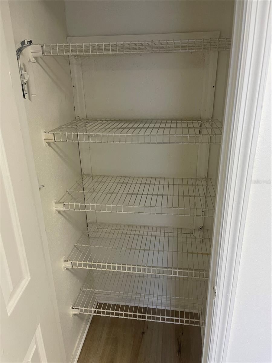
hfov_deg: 53.1
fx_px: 272
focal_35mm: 26
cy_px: 182
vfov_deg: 67.3
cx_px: 136
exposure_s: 1/60
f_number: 1.6
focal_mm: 4.2
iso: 80
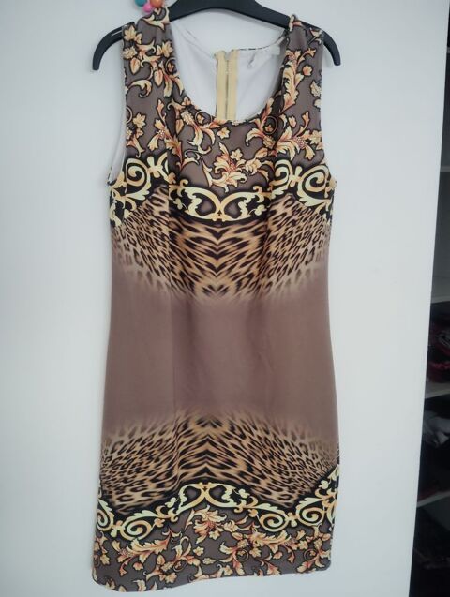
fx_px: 484
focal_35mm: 28
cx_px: 225
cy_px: 298
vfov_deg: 63.4
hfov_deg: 49.9
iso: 1075
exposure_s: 1/25
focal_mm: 4.22
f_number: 1.8
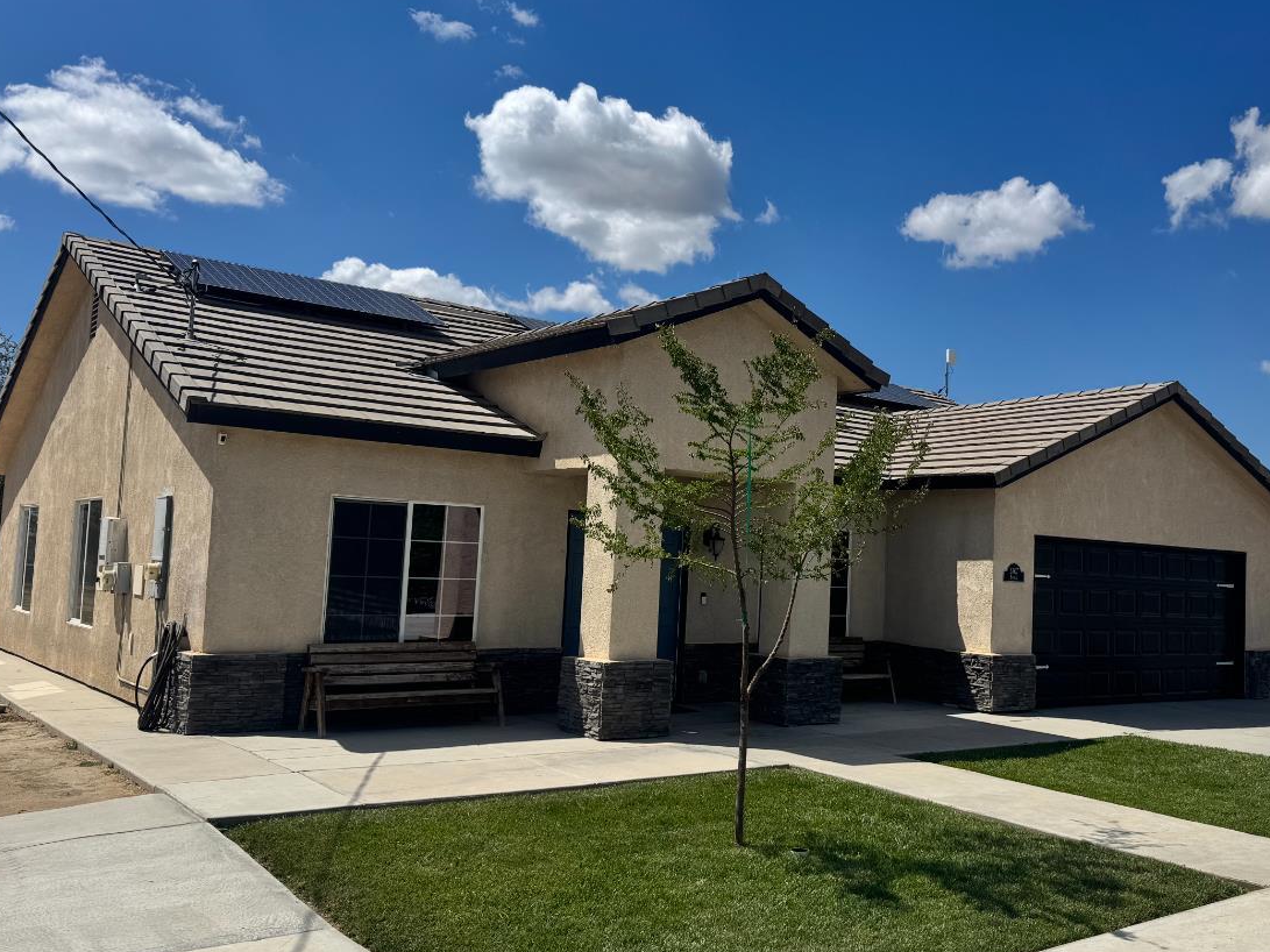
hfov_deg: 54.6
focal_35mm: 33
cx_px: 804
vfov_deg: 42.9
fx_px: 1211
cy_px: 463
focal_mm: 6.76
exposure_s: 1/9009
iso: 80
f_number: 1.78
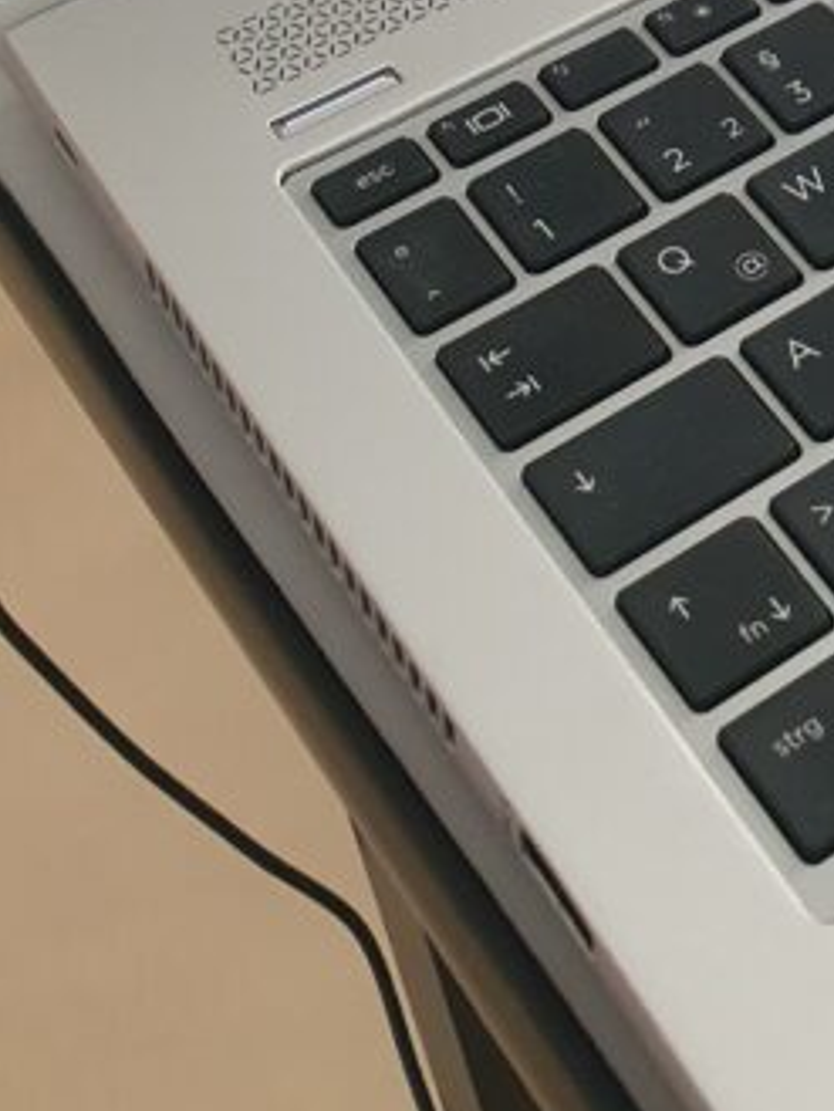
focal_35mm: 81
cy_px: -480
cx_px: 861
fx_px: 2600
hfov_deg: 17.7
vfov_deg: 21.0
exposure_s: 1/120
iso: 320
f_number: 2.4
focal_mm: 4.32
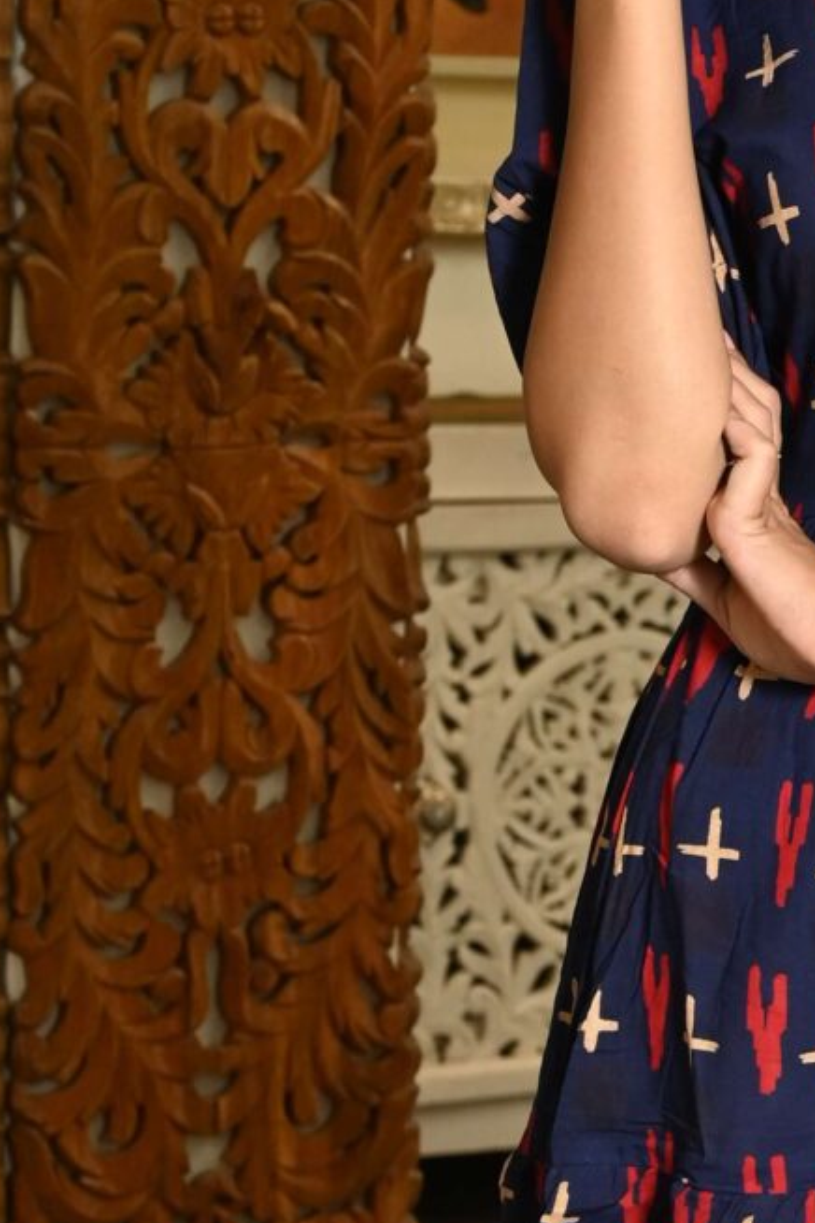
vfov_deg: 11.6
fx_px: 5976
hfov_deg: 7.6
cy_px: 922
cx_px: 1502
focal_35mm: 176
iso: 640
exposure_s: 1/160
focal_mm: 45
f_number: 6.3
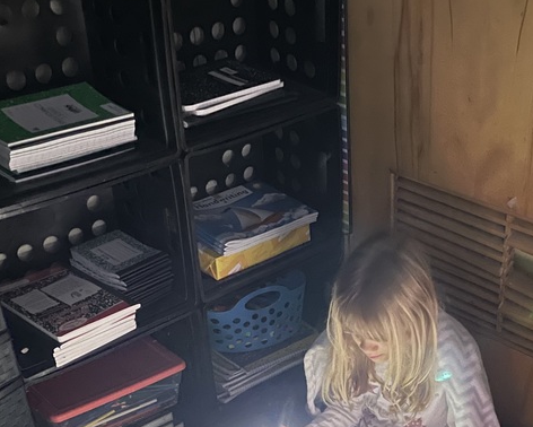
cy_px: 430
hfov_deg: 33.8
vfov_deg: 26.1
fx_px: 868
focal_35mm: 55
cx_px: 357
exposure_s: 1/15
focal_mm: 4.2
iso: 800
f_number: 1.6
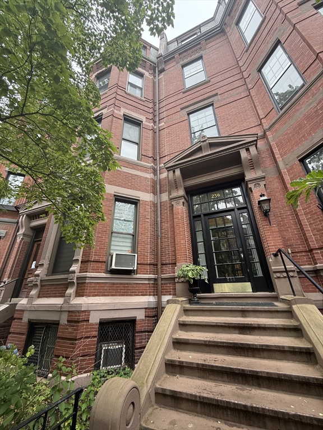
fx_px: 174
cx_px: 162
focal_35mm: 14
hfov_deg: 85.7
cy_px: 215
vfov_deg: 102.1
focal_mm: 2.22
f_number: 2.2
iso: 80
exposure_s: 1/99
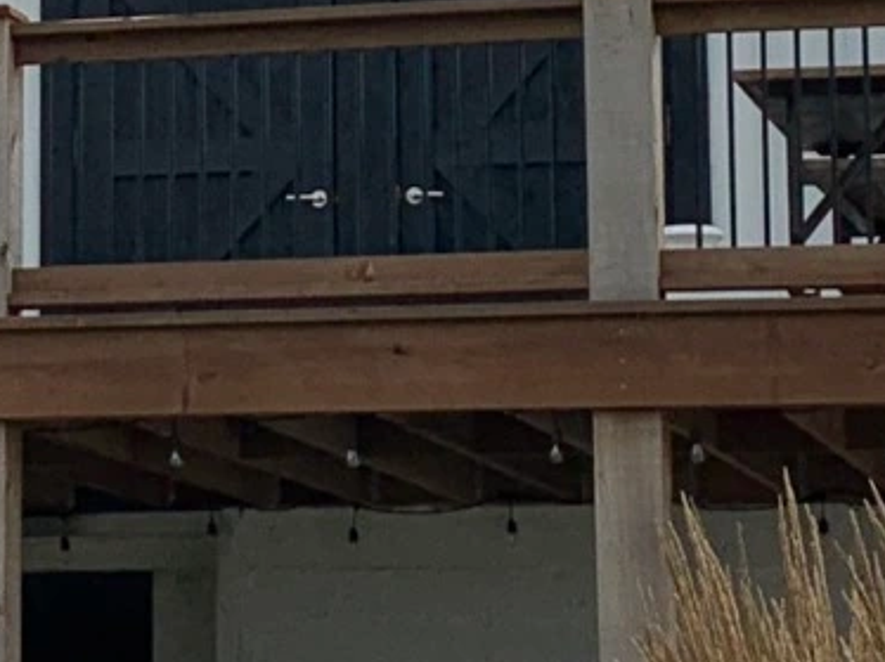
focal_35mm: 178
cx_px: -45
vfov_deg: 8.3
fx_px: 4548
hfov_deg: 11.0
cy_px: 7
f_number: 1.8
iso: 25
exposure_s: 1/3788
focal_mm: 4.25
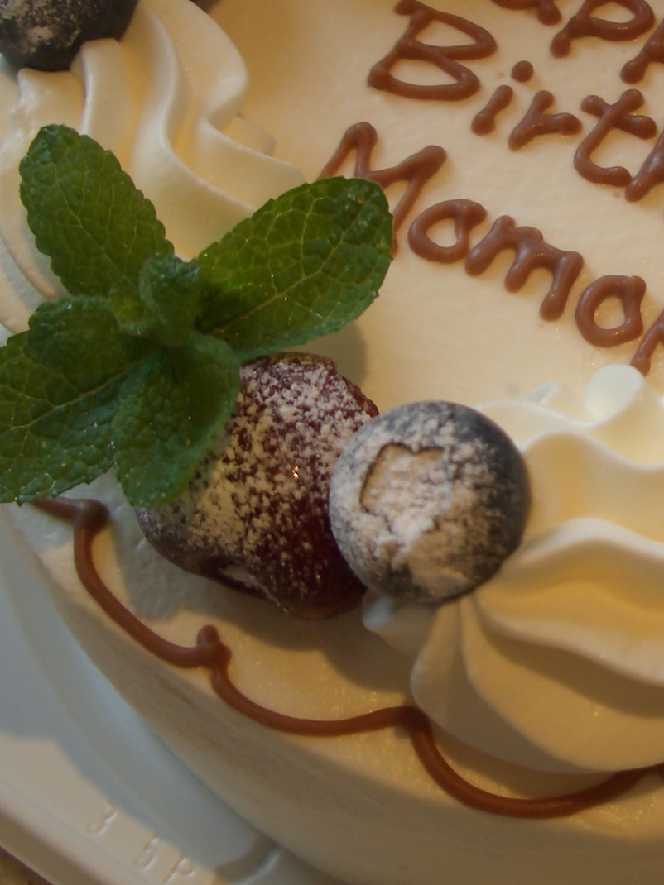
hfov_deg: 21.4
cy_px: 353
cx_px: 599
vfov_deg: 28.9
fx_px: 1714
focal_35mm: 67
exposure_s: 1/60
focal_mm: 5.8
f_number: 2.6
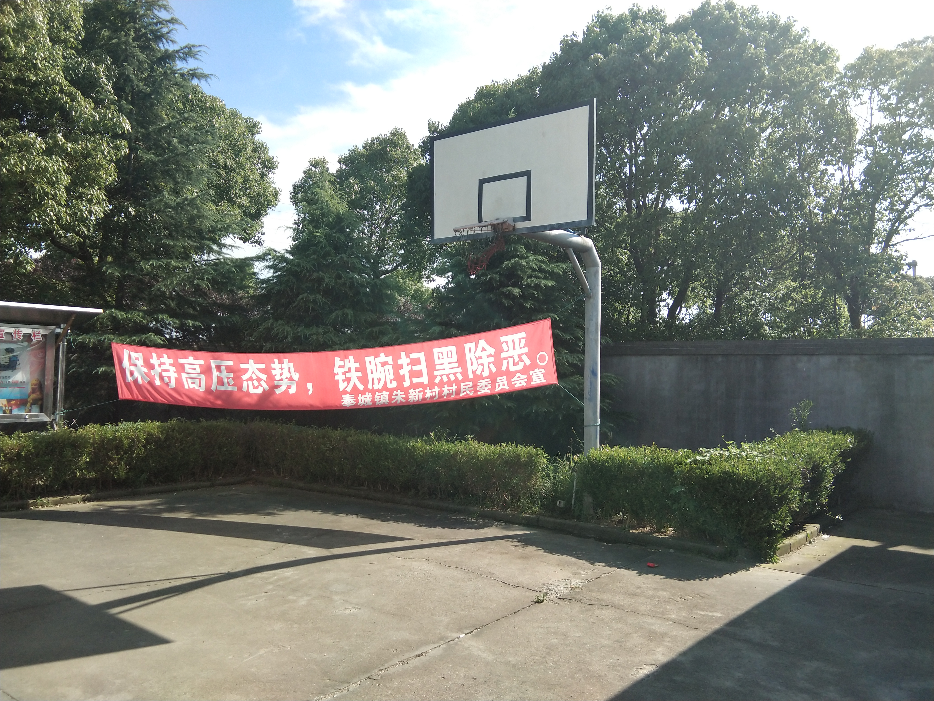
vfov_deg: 45.4
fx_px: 836
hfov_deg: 58.4
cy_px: 350
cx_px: 467
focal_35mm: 31
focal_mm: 3.69
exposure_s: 1/679
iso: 50
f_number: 2.2
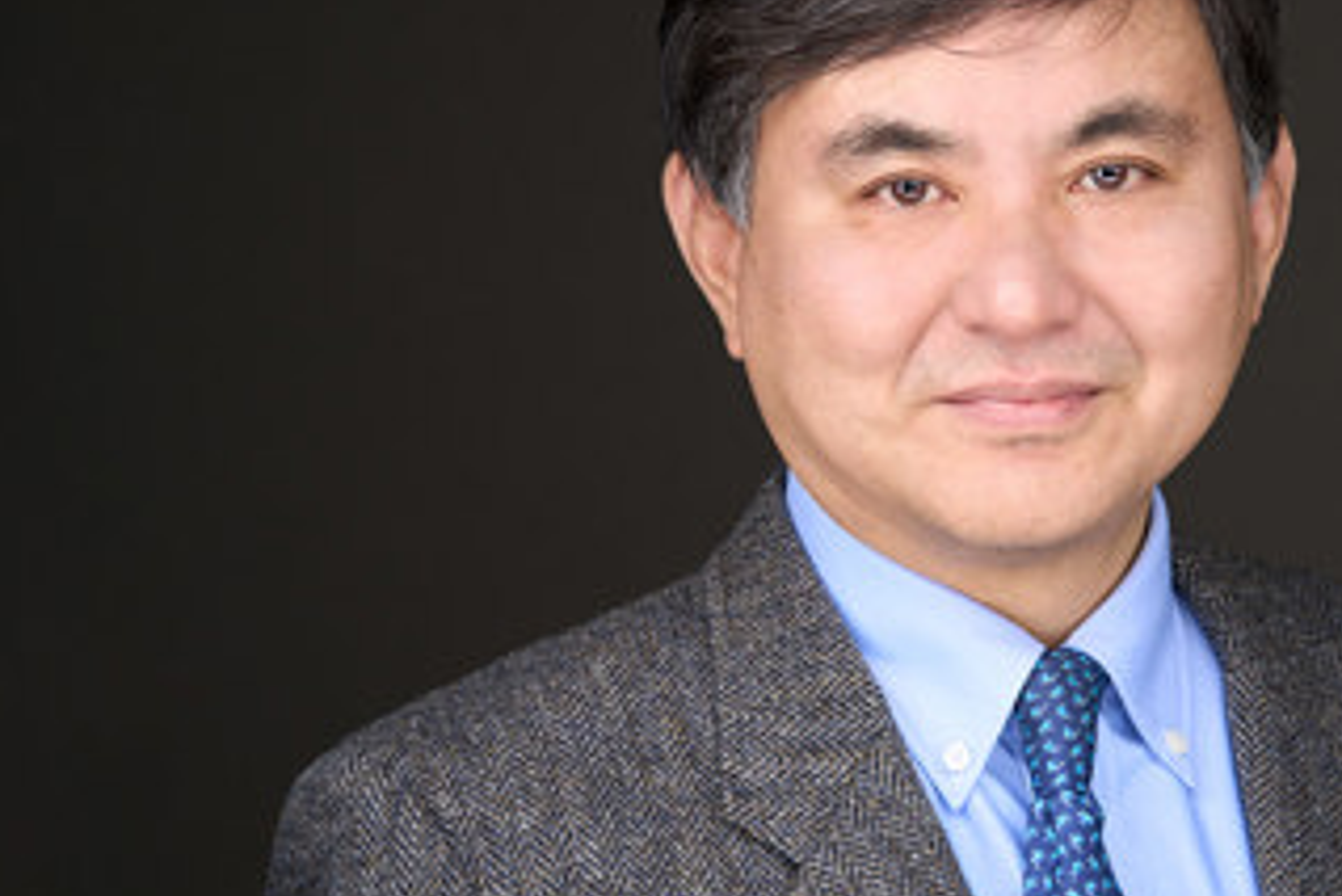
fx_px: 5370
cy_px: 433
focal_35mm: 144
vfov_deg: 9.5
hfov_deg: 14.2
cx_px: 955
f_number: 8
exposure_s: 1/400
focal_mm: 85
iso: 100
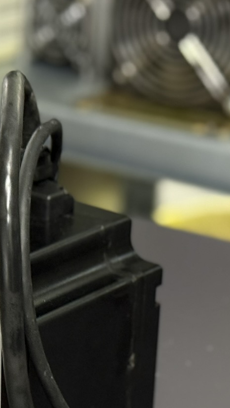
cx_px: -31
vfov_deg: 16.4
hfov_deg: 9.3
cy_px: 365
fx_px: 1398
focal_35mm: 129
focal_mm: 6.76
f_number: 1.78
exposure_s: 1/33
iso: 250
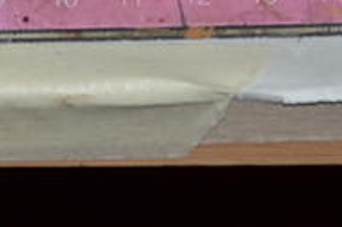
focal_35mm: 230
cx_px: -5
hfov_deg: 8.9
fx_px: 2183
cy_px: -458
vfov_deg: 5.6
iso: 100
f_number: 8
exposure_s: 1/60
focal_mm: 24
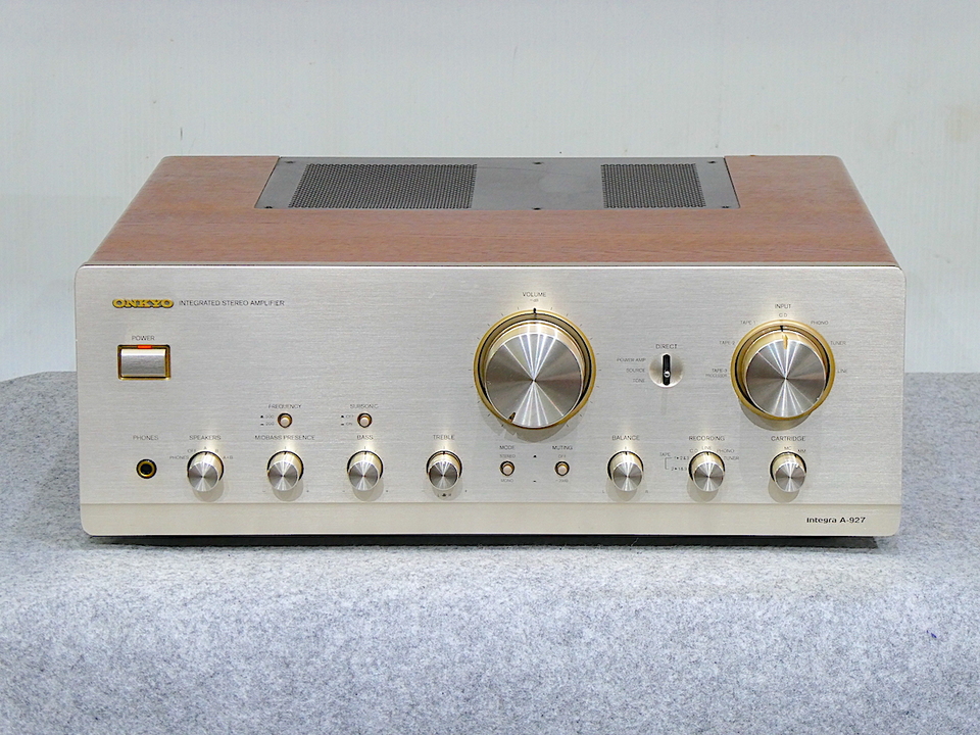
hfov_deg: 17.1
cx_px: 490
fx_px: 3256
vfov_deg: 12.9
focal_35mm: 115
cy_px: 368
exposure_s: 1/15
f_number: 5.1
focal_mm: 20.6
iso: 200
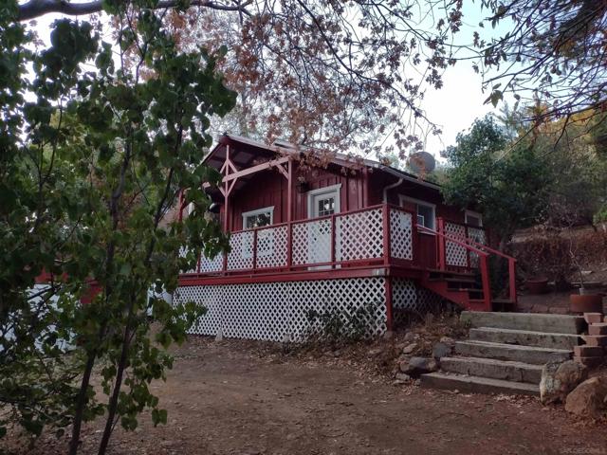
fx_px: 473
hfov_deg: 65.3
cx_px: 304
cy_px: 228
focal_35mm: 27
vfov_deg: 51.4
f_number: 1.7
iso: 114
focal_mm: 4.71
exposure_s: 1/120
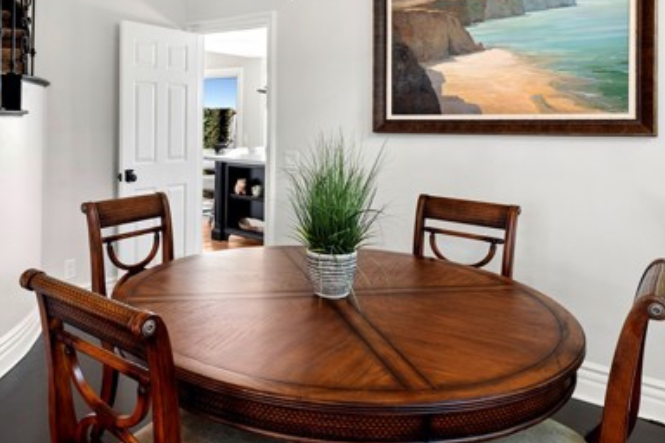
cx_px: 244
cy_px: 128
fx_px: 554
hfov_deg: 61.0
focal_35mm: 30
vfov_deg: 42.7
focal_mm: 18
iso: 200
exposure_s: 1/13
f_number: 9
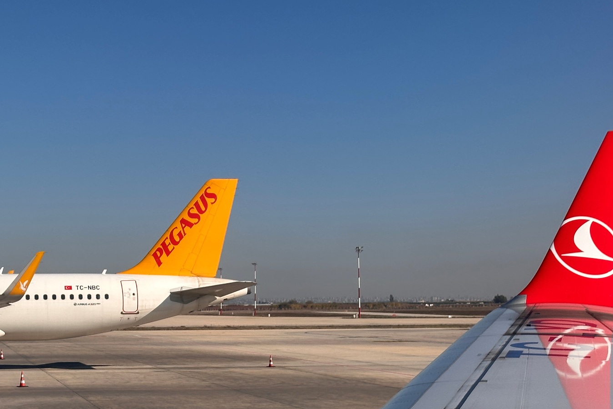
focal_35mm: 82
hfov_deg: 24.6
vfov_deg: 16.4
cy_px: 373
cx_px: 184
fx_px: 1396
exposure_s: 1/4016
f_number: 1.78
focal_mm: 6.86
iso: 64
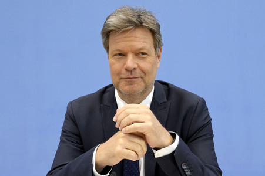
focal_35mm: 52
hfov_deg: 38.2
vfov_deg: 26.0
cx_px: 132
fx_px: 382
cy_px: 88
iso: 4000
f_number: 5.6
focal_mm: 52
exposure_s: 1/500
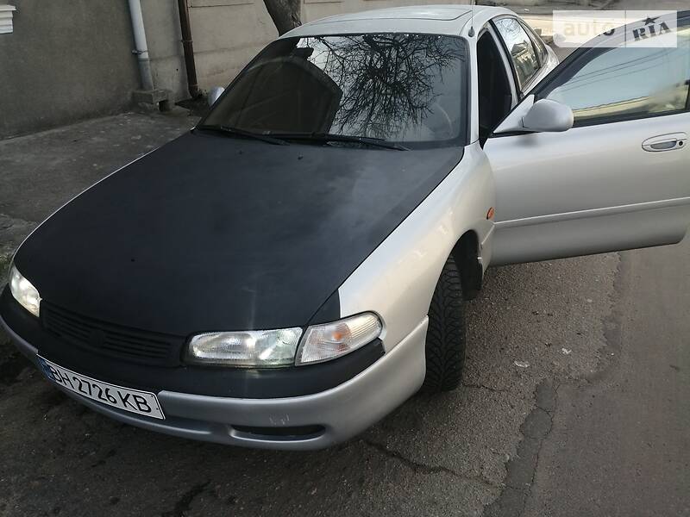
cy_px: 258
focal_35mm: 26
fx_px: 518
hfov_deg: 67.3
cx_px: 345
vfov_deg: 53.1
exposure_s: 1/269
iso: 50
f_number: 1.8
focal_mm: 3.6
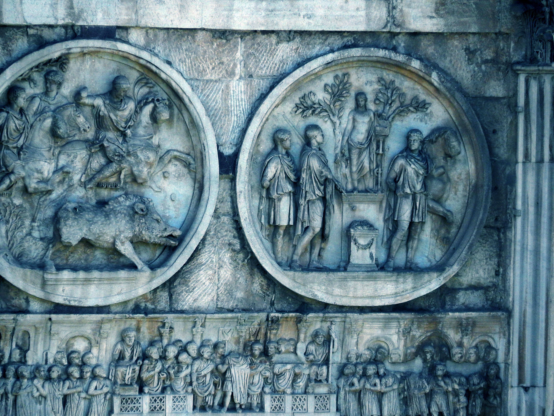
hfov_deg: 2.9
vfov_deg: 2.2
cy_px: 208
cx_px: 277
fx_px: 10803
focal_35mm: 675
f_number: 5.8
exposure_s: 1/500
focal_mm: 120
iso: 400
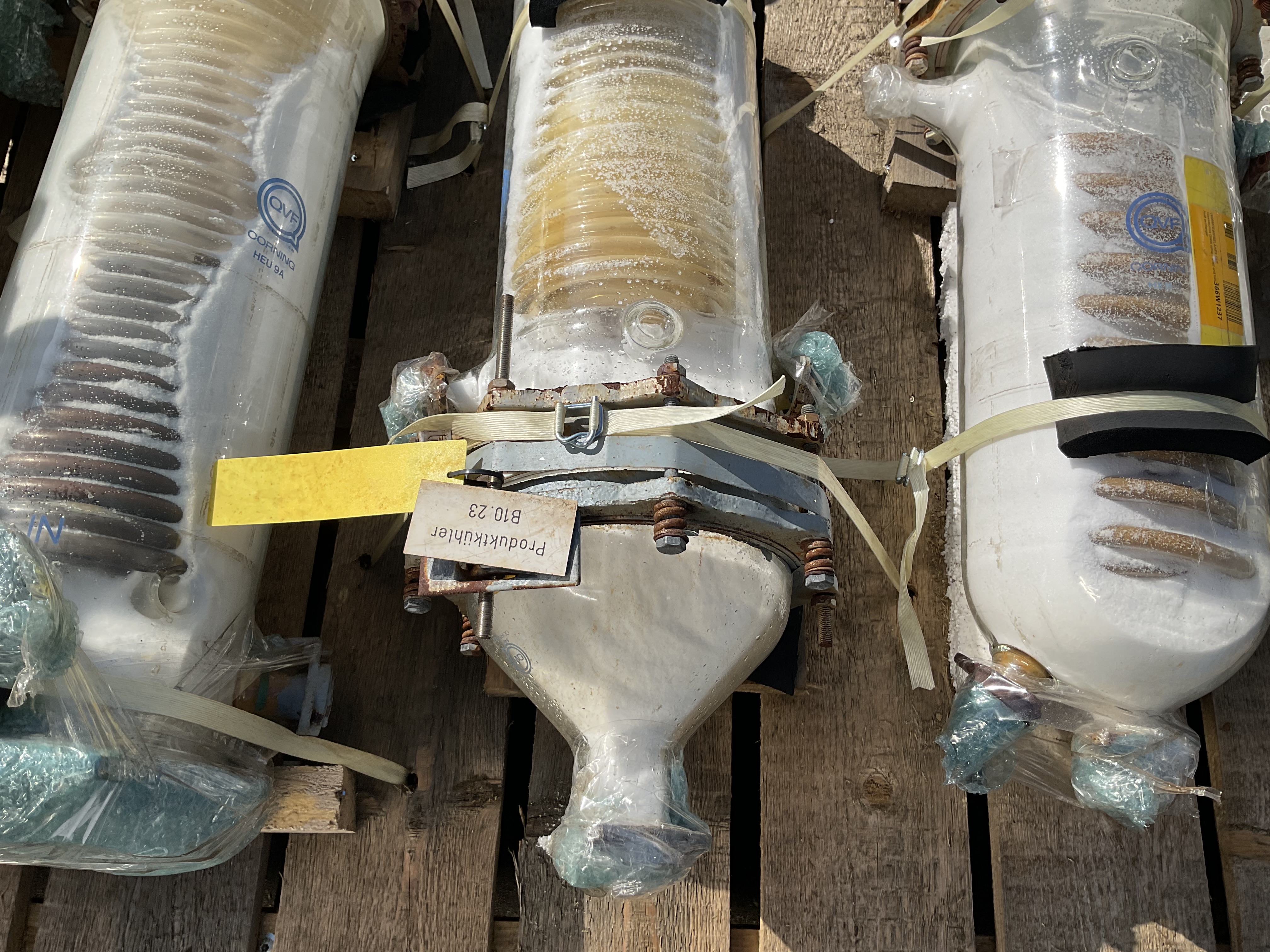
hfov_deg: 61.7
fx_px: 1064
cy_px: 476
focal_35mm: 29
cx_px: 635
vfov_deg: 48.2
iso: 16
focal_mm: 3
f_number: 1.8
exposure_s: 1/3322
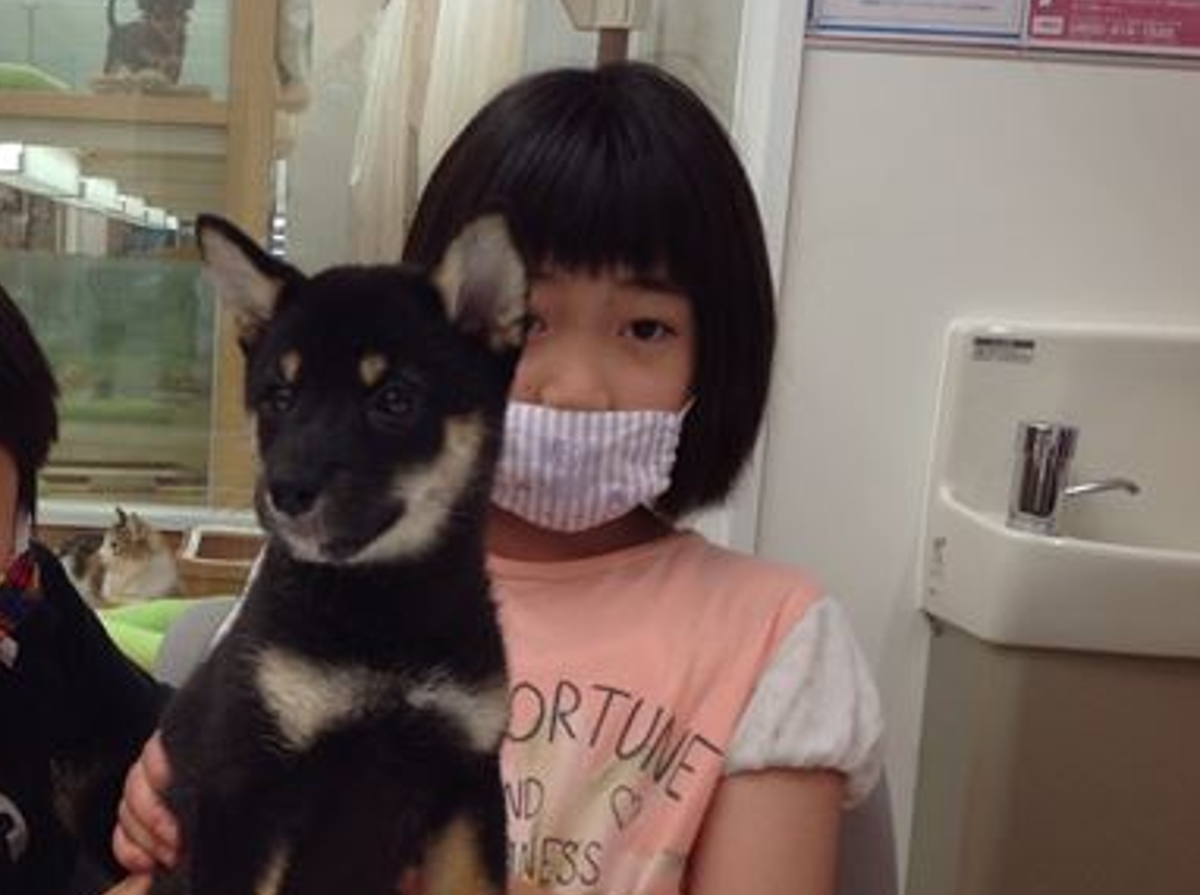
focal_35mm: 55
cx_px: 289
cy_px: 537
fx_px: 1903
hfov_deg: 34.2
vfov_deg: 26.4
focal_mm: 4.28
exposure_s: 1/60
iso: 64
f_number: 2.4
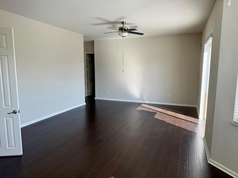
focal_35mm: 24
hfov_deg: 71.6
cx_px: 119
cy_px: 89
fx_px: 165
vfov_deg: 56.8
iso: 100
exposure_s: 1/689
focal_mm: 6.76
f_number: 1.78
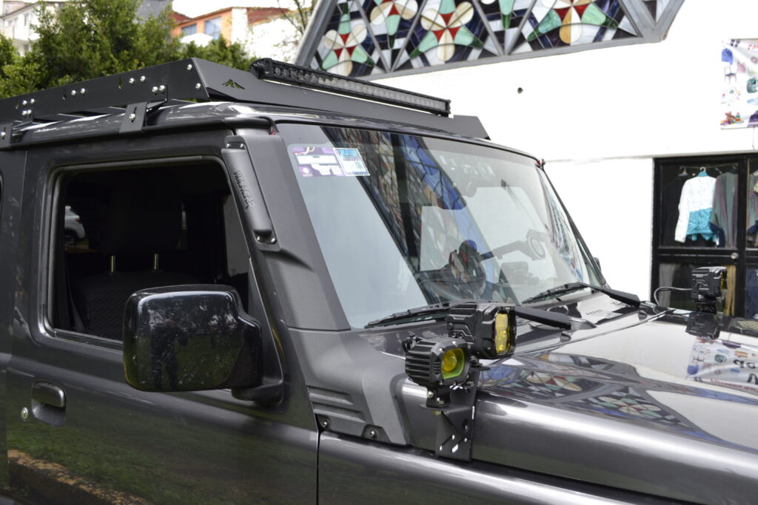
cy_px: 252
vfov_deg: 36.9
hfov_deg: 53.1
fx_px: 758
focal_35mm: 36
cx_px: 379
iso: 100
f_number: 5.6
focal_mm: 24
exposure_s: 1/125
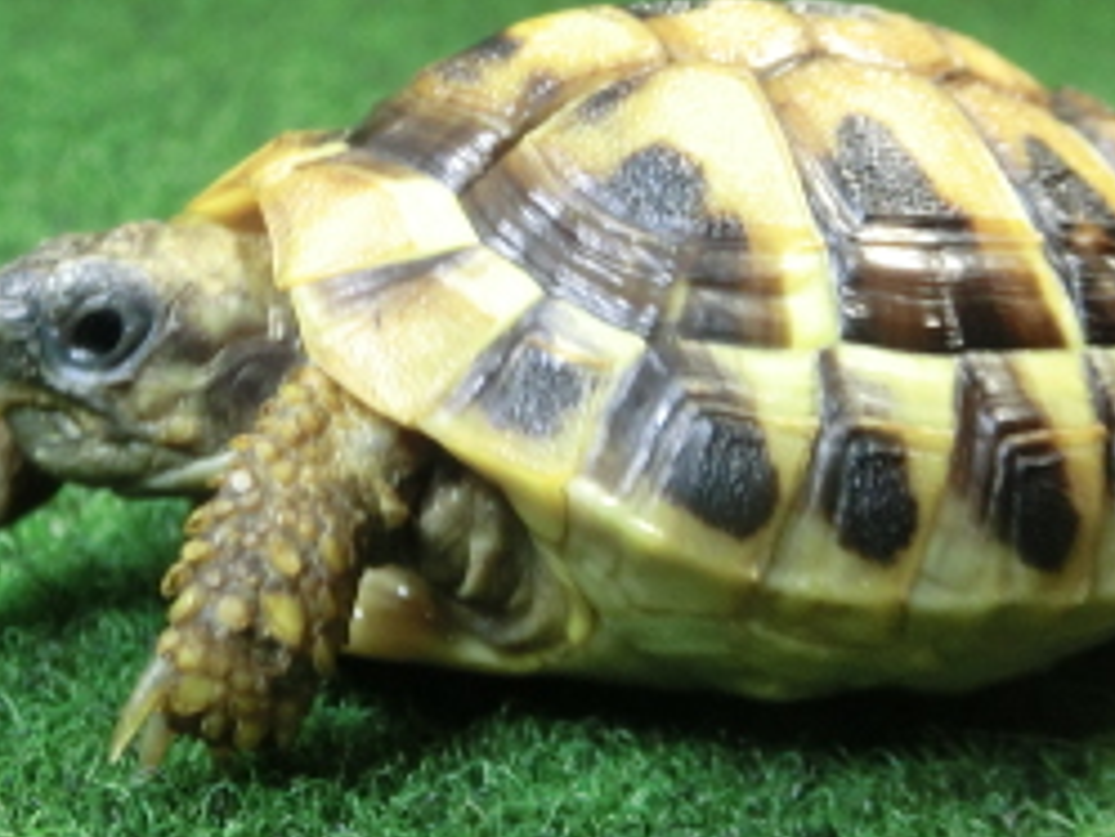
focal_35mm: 72
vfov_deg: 20.4
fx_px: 2320
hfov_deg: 27.0
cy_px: 327
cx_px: 479
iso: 500
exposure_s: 1/60
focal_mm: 5
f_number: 3
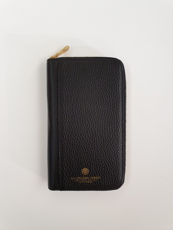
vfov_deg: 67.3
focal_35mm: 26
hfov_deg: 53.1
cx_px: 86
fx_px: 173
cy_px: 115
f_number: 2.4
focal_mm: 4.32
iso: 125
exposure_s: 1/100
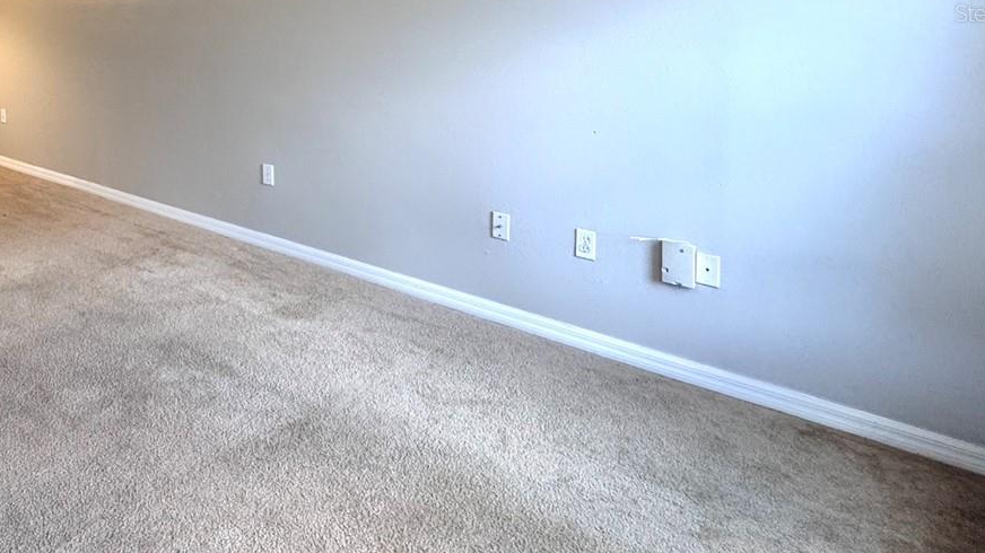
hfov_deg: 60.7
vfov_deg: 37.5
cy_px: 12
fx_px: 731
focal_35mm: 28
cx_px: 158
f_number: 2.2
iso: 200
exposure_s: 1/120
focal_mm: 2.22
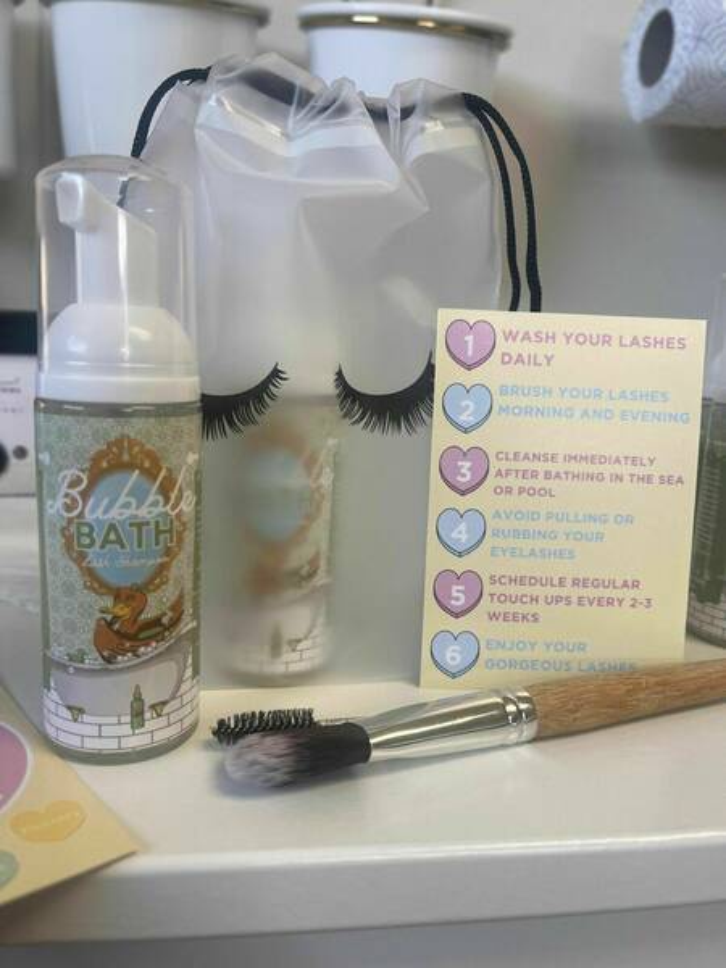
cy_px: 484
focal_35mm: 26
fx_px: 727
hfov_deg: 53.1
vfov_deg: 67.3
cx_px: 363
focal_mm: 5.1
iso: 32
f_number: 1.6
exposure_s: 1/118
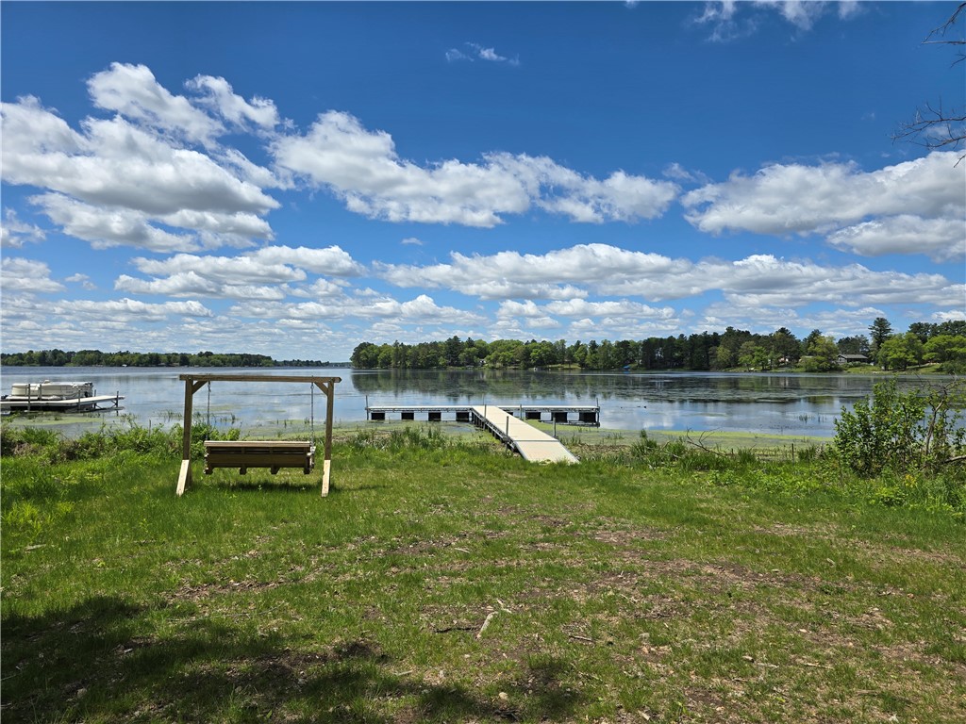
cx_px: 483
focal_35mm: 23
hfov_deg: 73.9
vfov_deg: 58.9
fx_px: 642
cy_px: 362
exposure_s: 1/1343
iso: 12
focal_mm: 6.3
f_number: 1.7
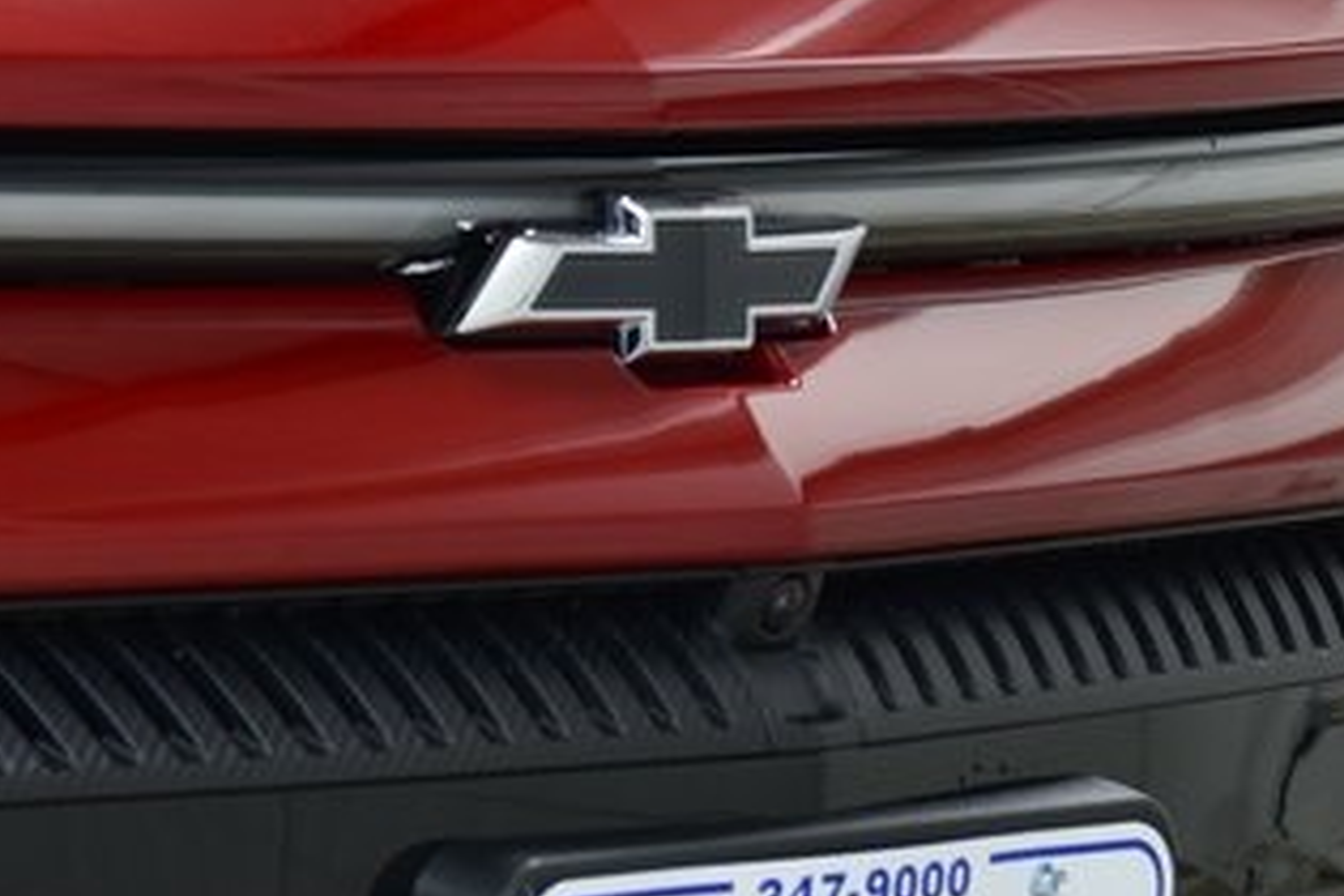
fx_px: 7951
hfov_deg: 9.6
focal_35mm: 213
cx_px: 375
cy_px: 493
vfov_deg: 6.4
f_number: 7.1
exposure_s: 1/30
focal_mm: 70
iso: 1400
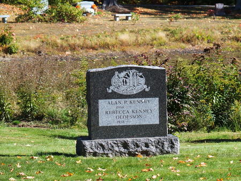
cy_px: 90
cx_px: 120
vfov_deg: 9.0
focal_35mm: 165
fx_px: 1149
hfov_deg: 12.0
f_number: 3.5
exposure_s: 1/640
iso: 100
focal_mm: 35
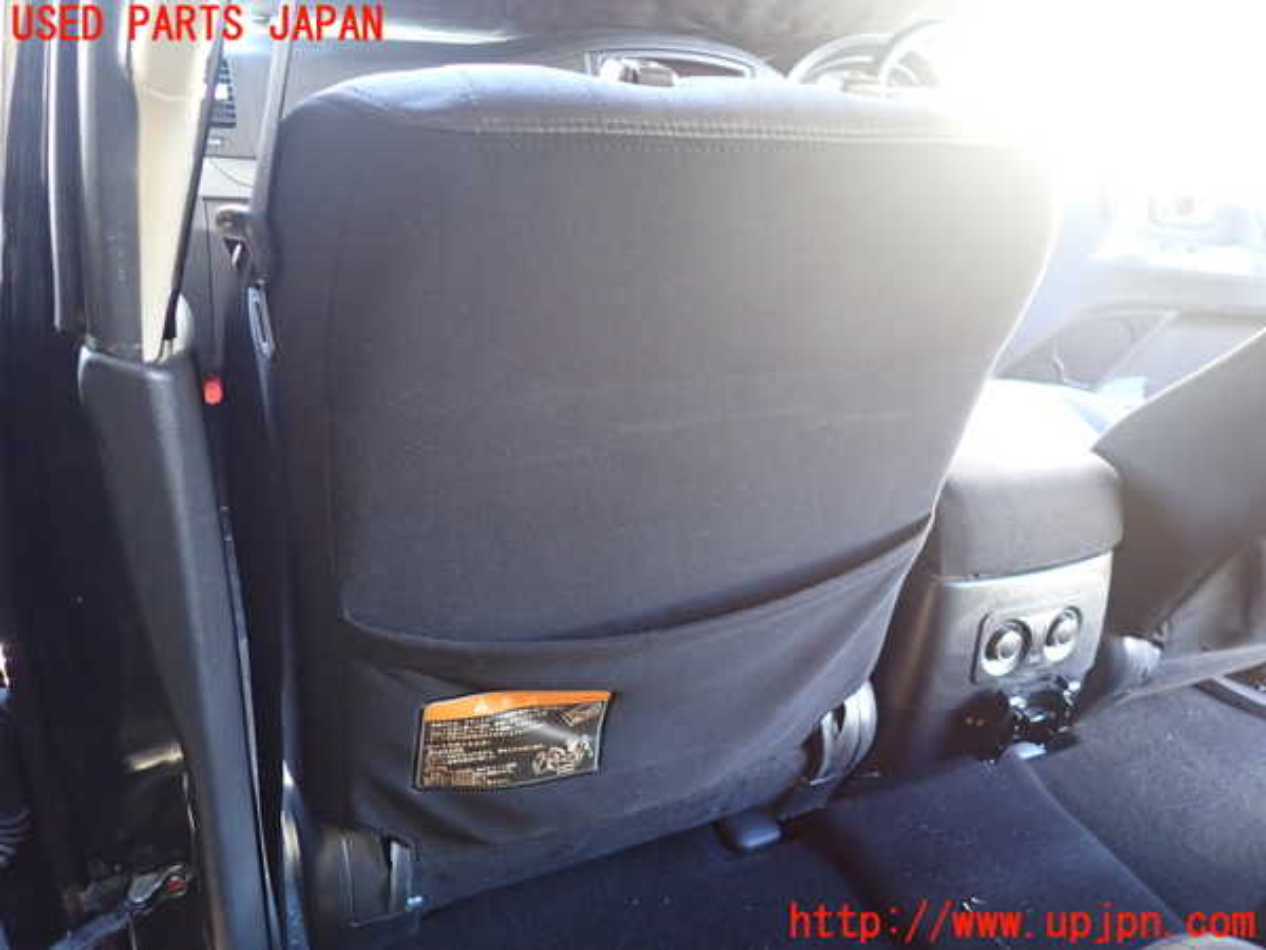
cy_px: 475
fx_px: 914
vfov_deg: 54.9
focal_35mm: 25
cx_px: 633
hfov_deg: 69.4
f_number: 2
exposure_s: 1/30
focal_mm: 4.5
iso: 640
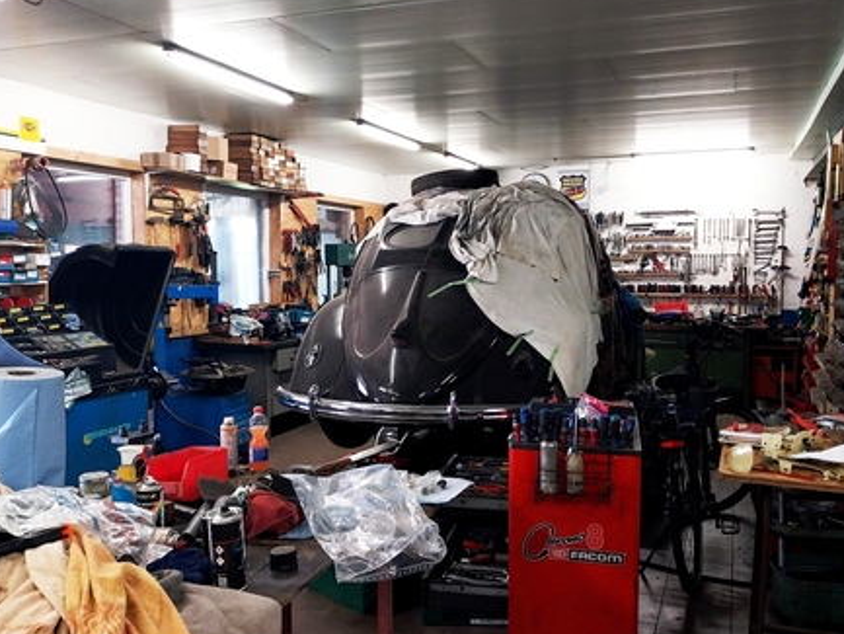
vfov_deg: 44.2
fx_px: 780
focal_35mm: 32
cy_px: 298
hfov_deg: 56.8
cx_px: 447
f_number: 1.8
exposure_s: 1/50
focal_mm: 4
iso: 320
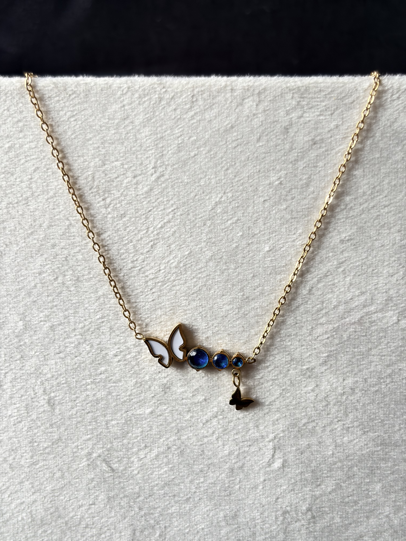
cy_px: 270
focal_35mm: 52
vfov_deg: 36.8
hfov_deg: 28.0
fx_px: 813
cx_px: 203
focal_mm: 5.96
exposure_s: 1/60
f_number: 1.6
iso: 64
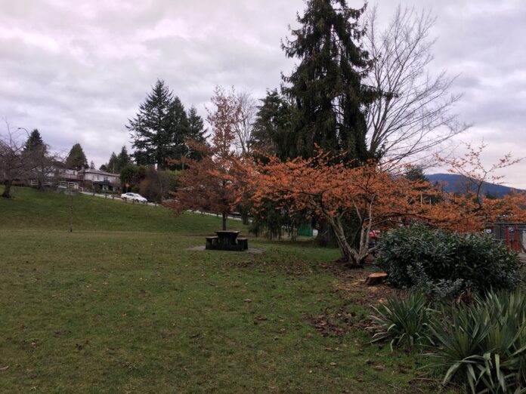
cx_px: 263
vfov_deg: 48.2
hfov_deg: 61.7
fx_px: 441
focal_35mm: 29
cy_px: 197
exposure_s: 1/40
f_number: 2.2
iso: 25
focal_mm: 4.15
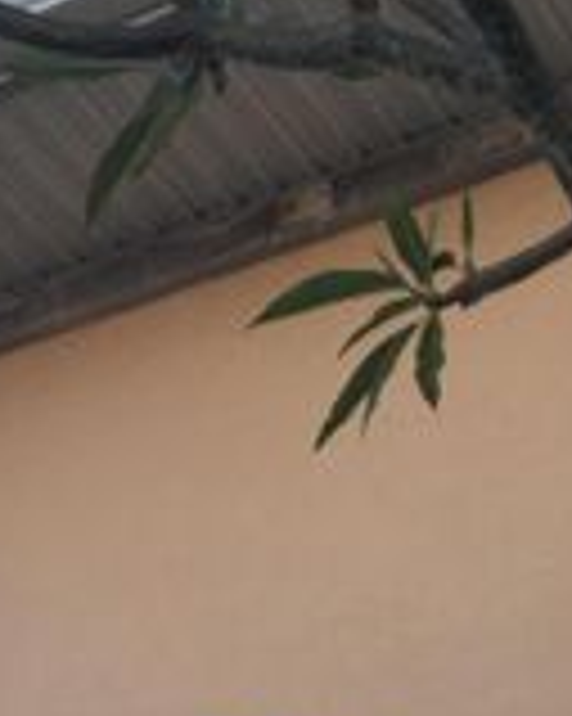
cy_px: 1398
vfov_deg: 13.9
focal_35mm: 119
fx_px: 2521
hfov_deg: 12.9
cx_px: 239
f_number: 2.2
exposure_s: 1/202
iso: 25
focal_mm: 4.15
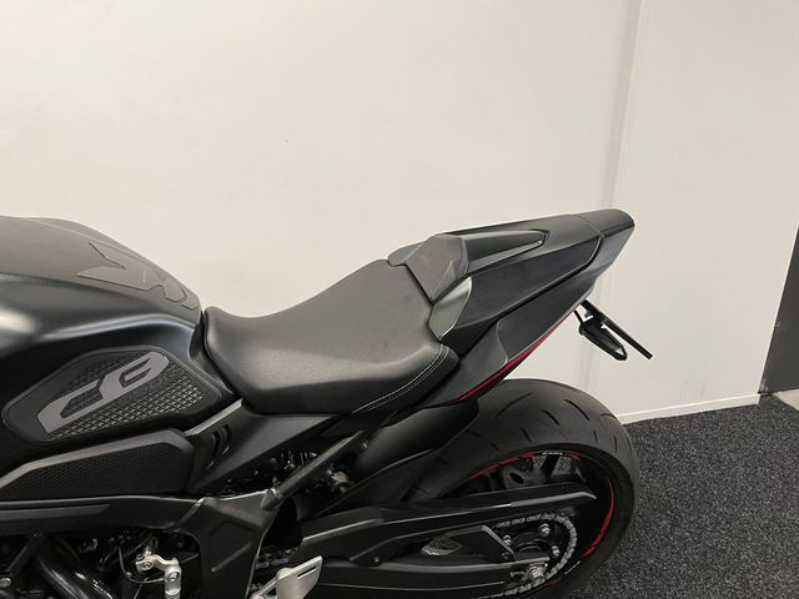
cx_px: 400
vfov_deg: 53.1
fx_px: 600
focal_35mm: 26
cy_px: 300
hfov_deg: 67.3
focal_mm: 5.1
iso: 80
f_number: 1.6
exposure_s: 1/50
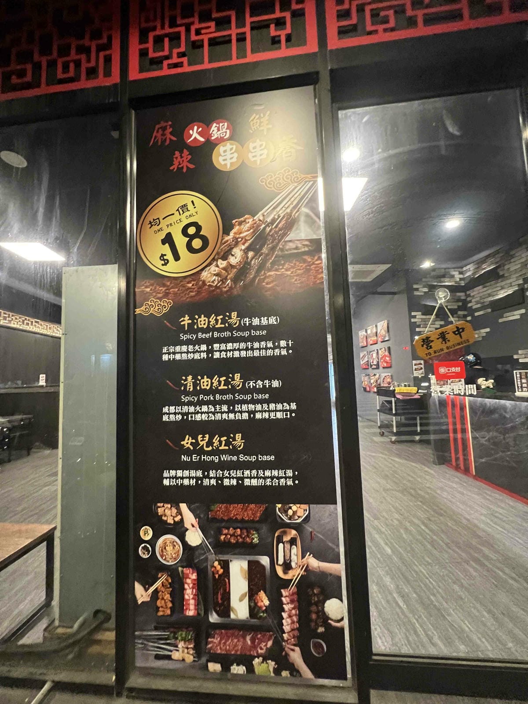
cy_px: 352
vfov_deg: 106.2
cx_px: 264
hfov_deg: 89.9
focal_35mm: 13
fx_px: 264
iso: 640
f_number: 1.8
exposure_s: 1/60
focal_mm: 1.57
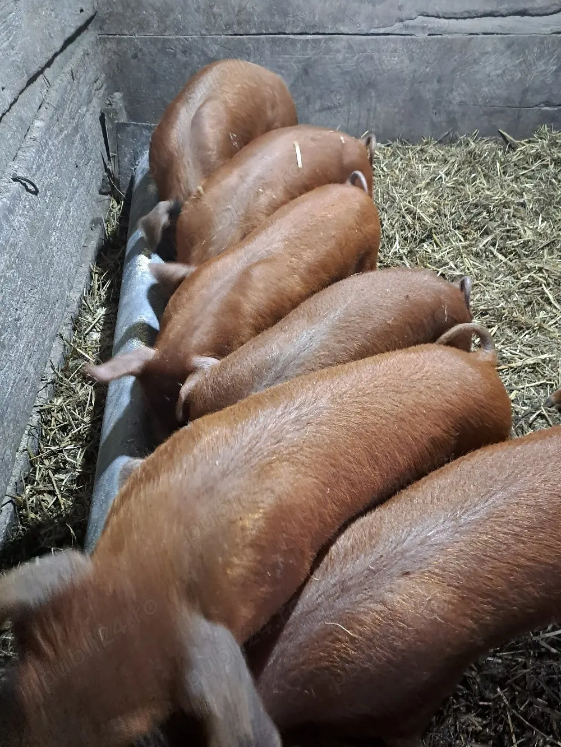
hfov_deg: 54.9
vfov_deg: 69.4
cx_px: 280
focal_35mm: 25
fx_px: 540
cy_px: 374
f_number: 1.8
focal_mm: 4.65
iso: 800
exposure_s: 1/20
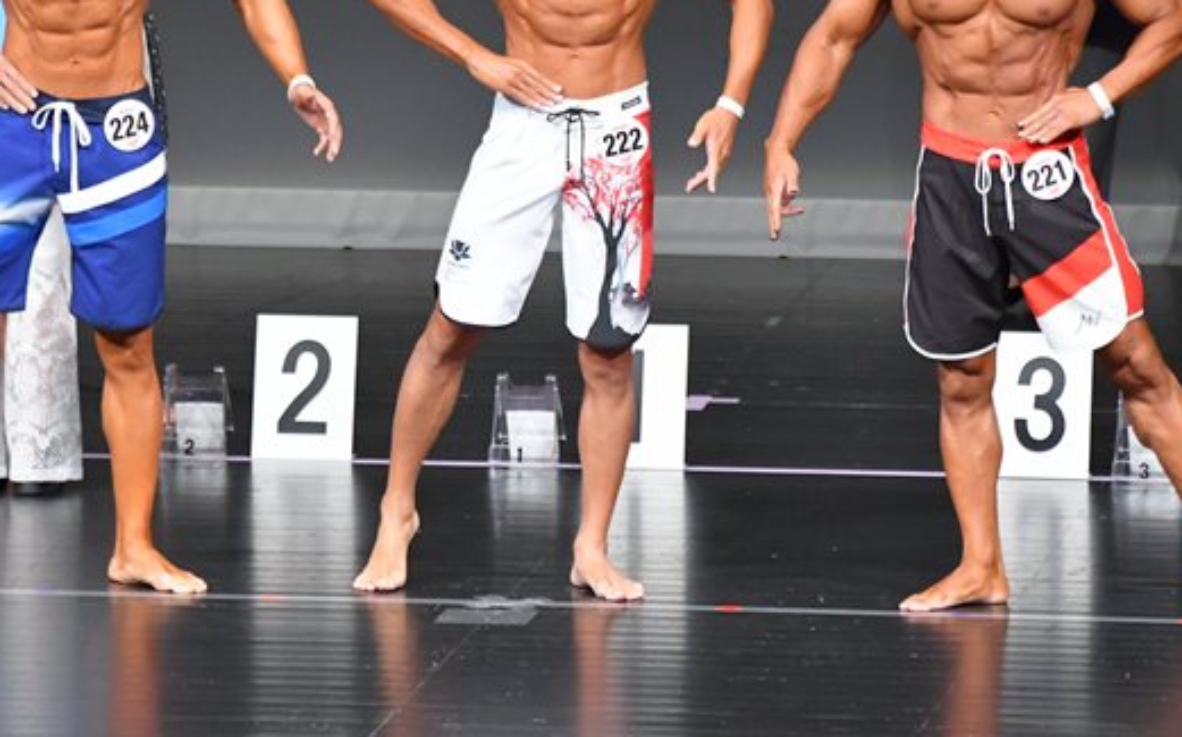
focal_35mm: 455
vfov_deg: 2.9
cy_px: 200
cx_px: 596
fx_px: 14649
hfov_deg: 4.6
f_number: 5.6
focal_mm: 200
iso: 5000
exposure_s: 1/400
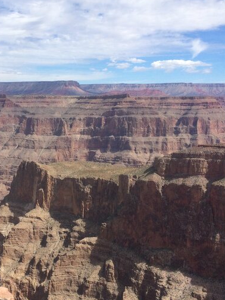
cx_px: 58
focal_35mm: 46
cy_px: 146
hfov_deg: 31.0
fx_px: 399
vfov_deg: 41.2
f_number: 2.2
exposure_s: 1/3165
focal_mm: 4.15
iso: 32
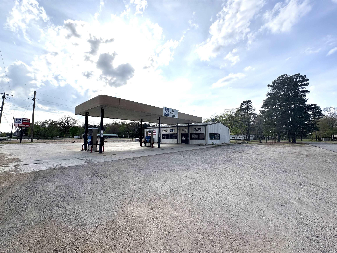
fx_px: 136
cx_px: 168
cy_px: 126
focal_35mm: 14
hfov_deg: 102.1
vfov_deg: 85.7
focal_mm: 2.22
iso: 50
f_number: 2.2
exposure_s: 1/2770
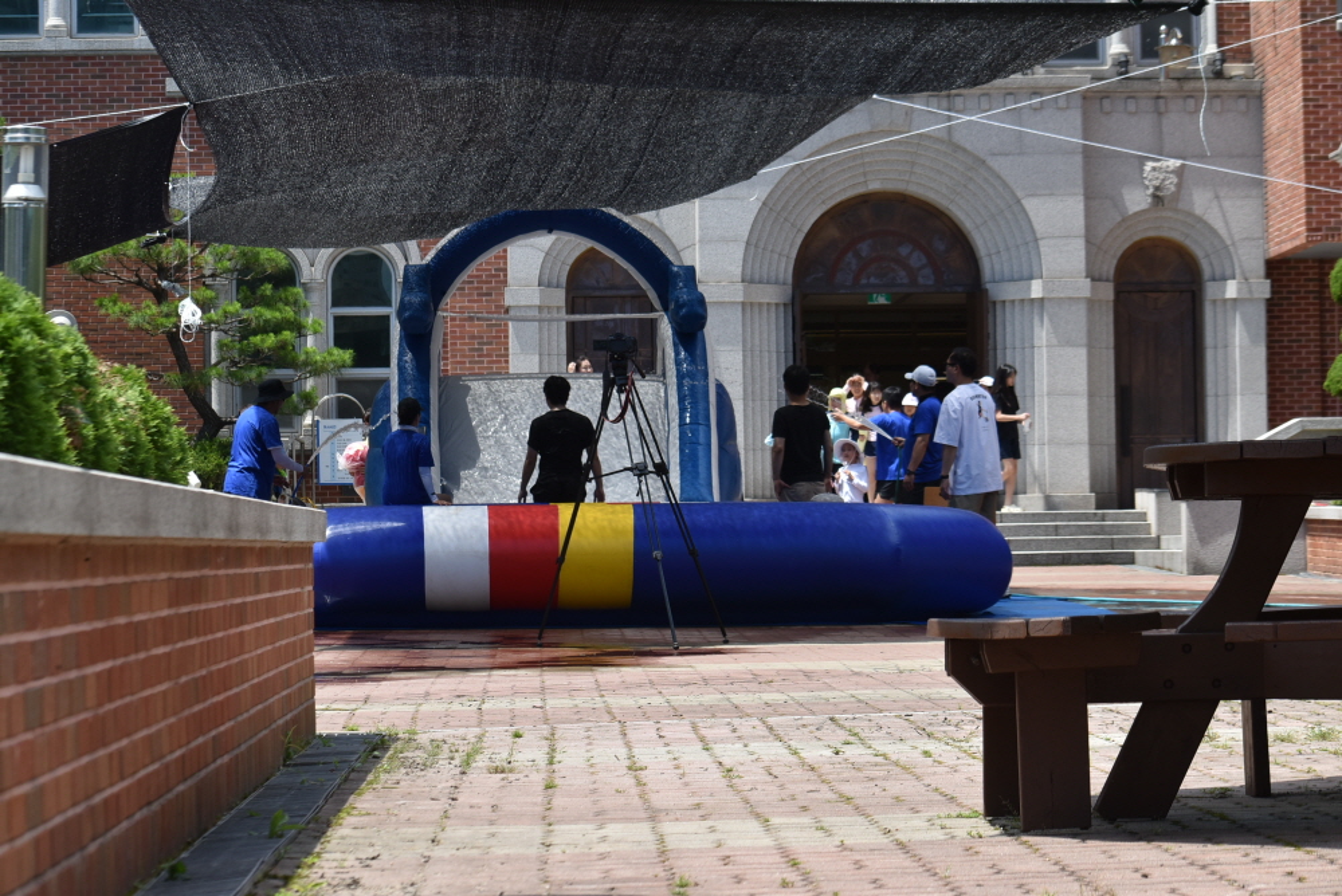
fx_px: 4364
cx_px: 671
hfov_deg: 17.5
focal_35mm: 117
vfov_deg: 11.7
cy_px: 448
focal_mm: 78
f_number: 9
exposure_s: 1/320
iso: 200
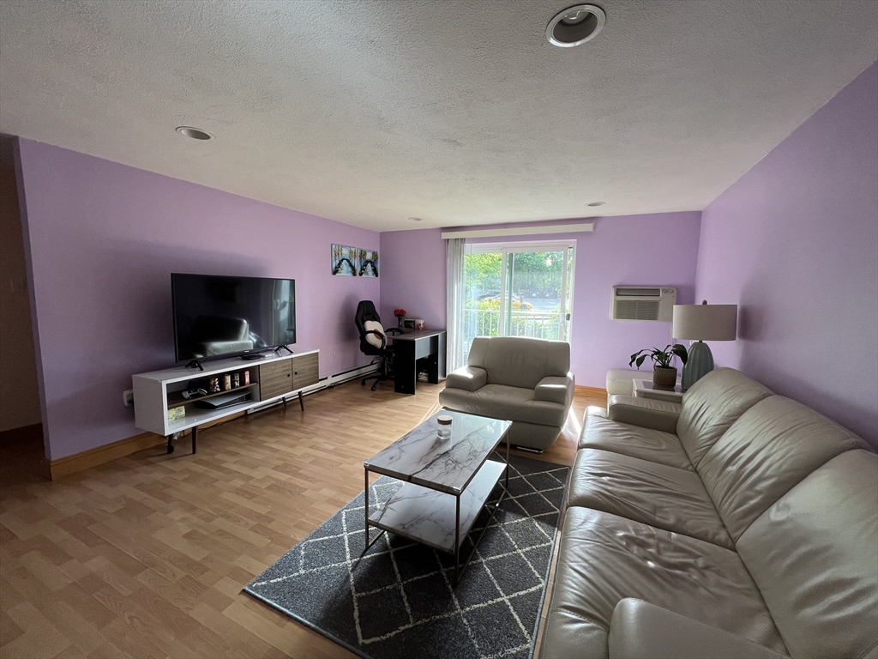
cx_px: 439
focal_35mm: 13
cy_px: 330
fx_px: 330
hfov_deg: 106.2
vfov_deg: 89.9
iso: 80
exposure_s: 1/99
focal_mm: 1.57
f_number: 1.8
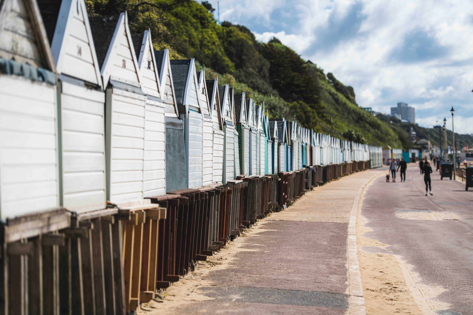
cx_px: 236
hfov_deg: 19.5
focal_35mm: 105
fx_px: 1379
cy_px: 158
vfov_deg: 13.0
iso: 100
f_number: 2.8
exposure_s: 1/5000
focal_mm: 105
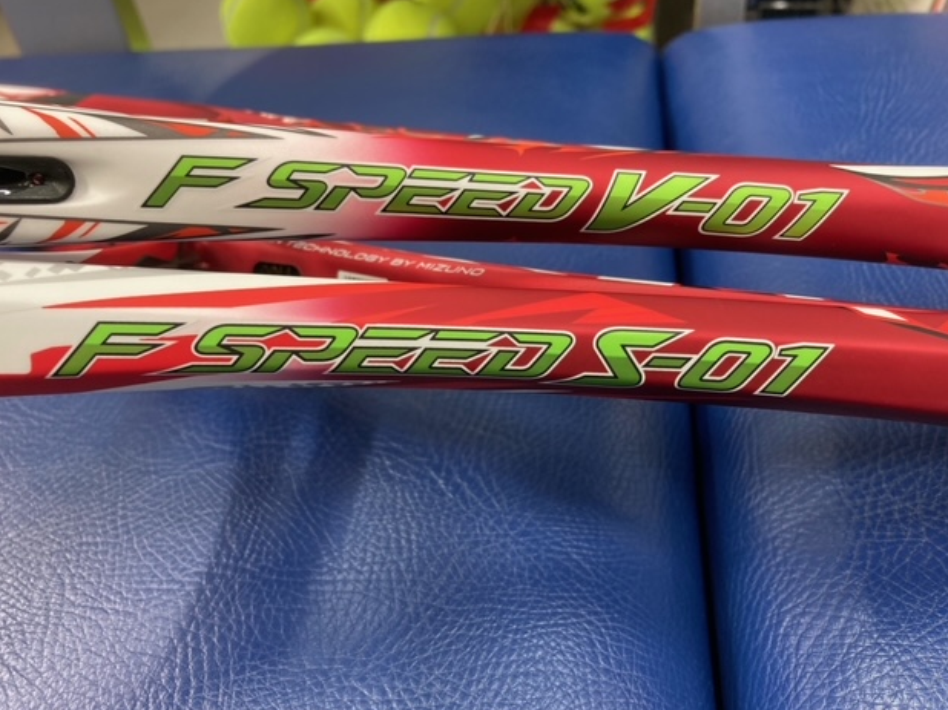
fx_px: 794
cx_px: 488
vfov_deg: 48.2
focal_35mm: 29
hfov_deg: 61.7
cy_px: 359
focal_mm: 3.99
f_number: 1.8
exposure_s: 1/50
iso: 100
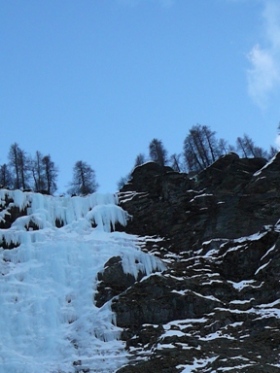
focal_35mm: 73
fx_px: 787
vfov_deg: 25.9
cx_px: 59
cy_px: 331
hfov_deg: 20.0
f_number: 2.8
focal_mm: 5.2
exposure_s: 1/320
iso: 80
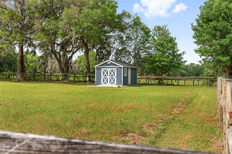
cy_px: 77
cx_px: 116
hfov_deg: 44.6
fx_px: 283
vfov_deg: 30.6
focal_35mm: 44
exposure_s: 1/500
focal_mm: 43.9
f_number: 7.1
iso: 160
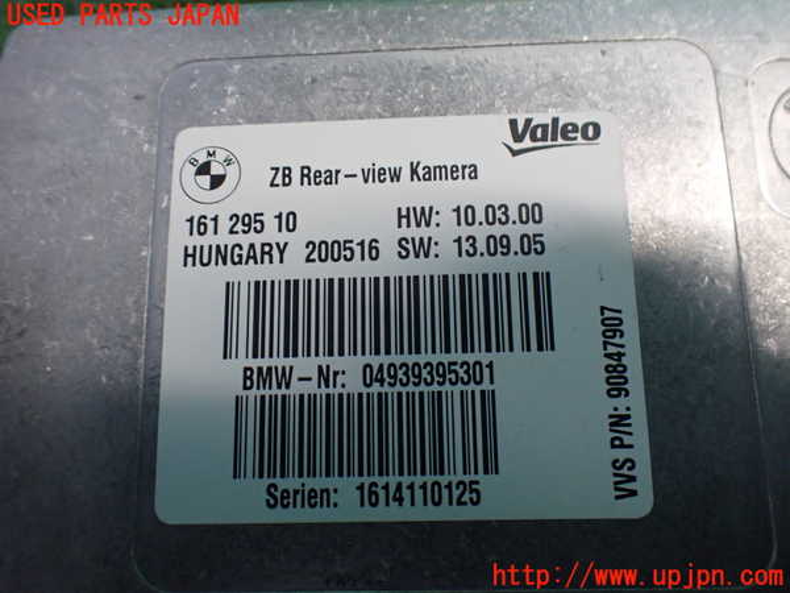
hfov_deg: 60.0
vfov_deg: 46.8
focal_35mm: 30
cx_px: 395
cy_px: 296
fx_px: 685
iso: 640
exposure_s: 1/125
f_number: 2.3
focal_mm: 5.4
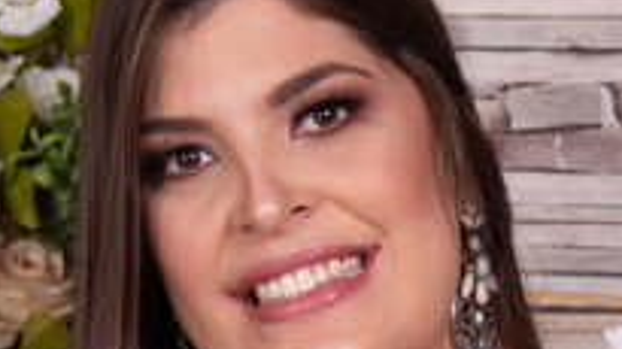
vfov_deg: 3.5
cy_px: 857
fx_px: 5571
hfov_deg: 6.3
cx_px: 916
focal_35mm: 338
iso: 100
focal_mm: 55
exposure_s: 1/160
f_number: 6.3
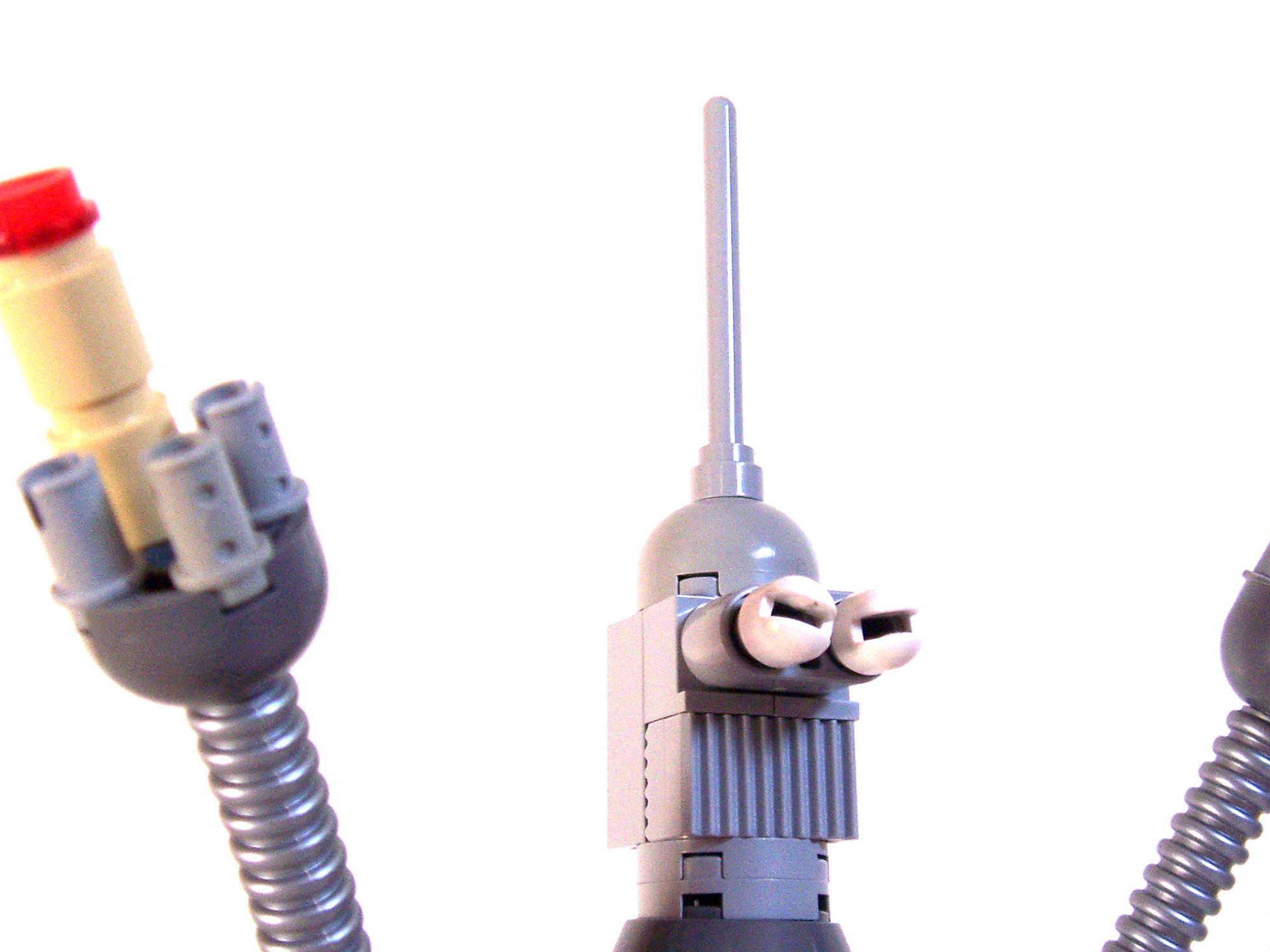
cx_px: 703
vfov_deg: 28.5
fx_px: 1871
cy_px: 579
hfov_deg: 37.5
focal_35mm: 51
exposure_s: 1/30
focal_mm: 6.4
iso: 100
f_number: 3.9
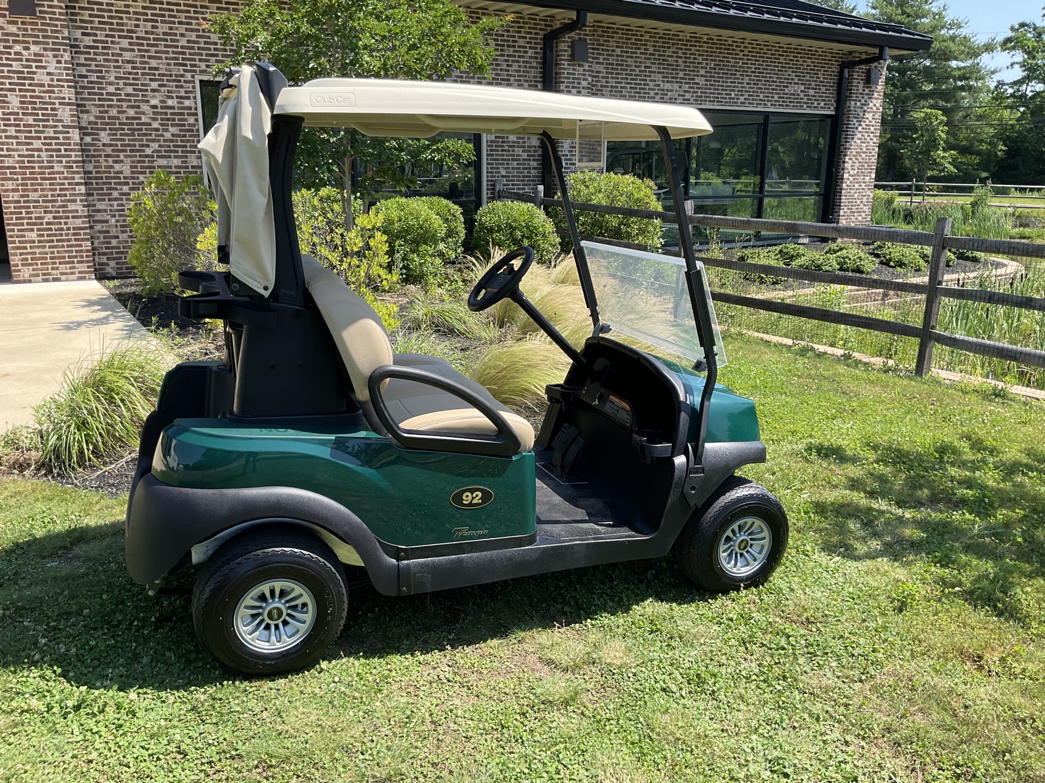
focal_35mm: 29
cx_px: 522
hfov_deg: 61.7
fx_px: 875
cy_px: 392
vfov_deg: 48.2
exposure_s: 1/666
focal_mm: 3
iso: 16
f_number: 1.8
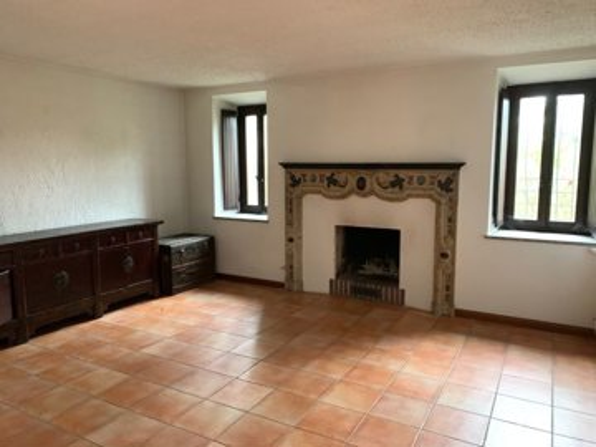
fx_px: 448
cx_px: 298
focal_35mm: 26
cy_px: 224
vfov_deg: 53.1
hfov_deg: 67.3
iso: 400
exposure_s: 1/33
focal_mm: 4.25
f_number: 1.8
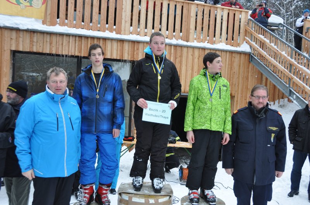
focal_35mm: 36
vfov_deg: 36.8
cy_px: 102
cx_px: 155
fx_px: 310
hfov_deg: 53.2
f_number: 5
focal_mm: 24
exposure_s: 1/100
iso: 400
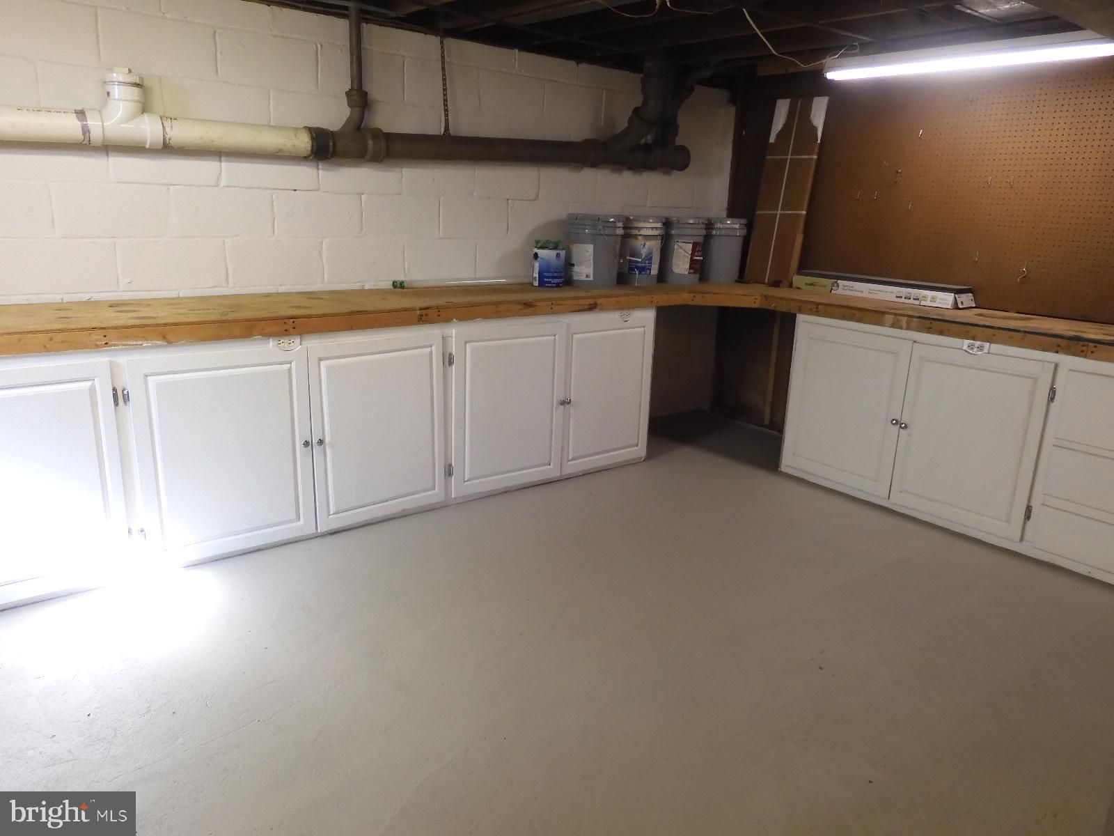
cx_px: 557
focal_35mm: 24
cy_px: 418
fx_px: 772
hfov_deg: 71.6
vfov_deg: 56.8
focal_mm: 4.3
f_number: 3.4
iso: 320
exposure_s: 1/30
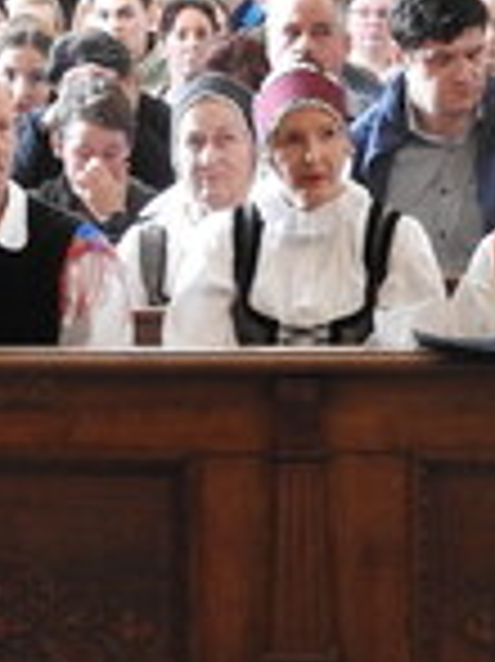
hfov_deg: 5.7
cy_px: 225
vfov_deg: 7.6
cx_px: 324
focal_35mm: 261
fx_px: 4984
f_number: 4.5
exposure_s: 1/15
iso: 450
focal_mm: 15.2
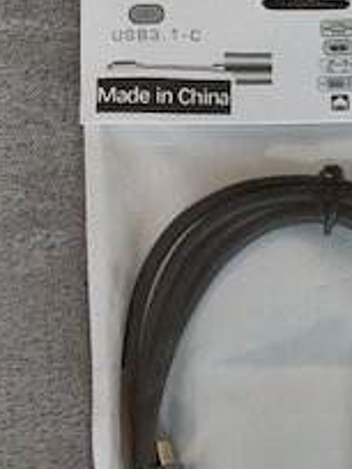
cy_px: 414
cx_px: 334
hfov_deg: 28.2
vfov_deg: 36.7
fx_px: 664
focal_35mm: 49
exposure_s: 1/50
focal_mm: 5.23
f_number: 1.8
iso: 400
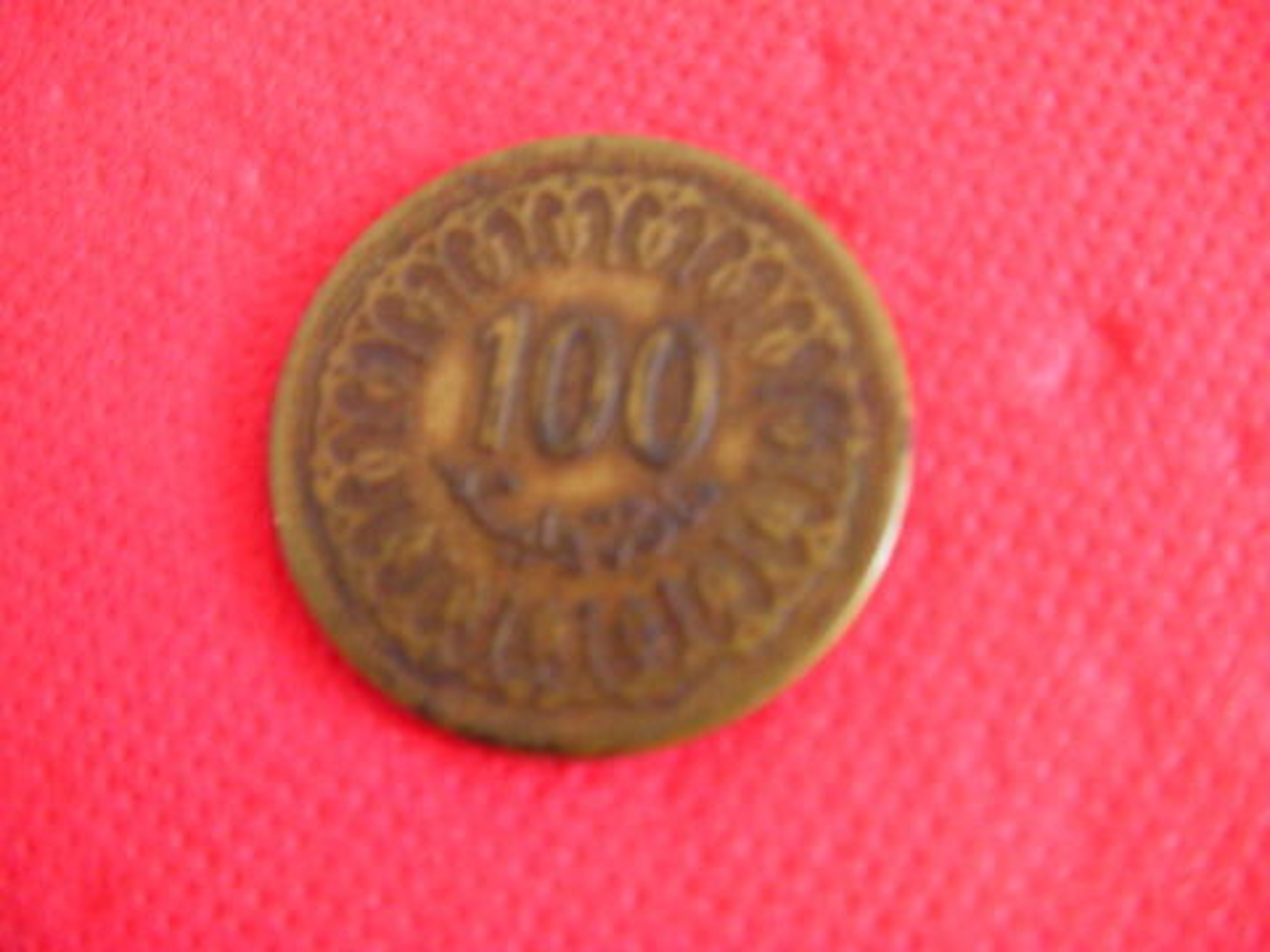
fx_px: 1394
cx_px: 635
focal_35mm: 38
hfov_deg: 49.0
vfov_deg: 37.7
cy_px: 476
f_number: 3.5
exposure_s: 1/23.8
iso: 200
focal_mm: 6.3
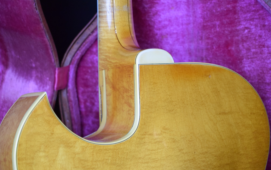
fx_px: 458
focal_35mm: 62
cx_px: 135
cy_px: 90
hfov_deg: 33.0
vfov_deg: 21.0
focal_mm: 40
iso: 2000
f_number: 5
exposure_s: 1/60
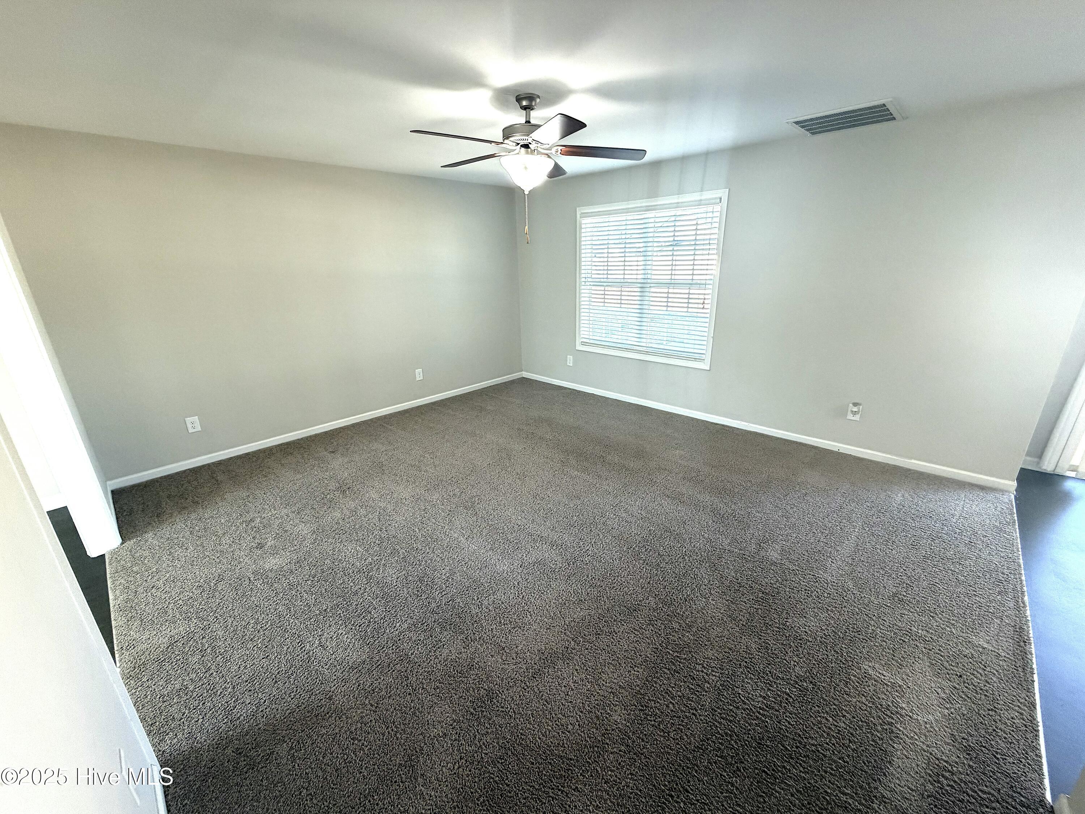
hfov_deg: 102.1
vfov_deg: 85.7
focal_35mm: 14
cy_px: 407
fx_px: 439
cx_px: 542
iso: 200
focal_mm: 2.22
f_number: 2.2
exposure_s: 1/120
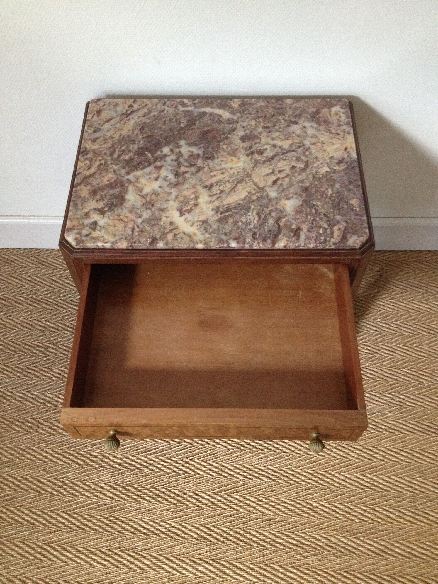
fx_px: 590
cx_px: 219
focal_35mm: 35
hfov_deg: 40.7
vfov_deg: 52.6
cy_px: 292
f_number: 2.4
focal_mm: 4.28
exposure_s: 1/17
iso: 400
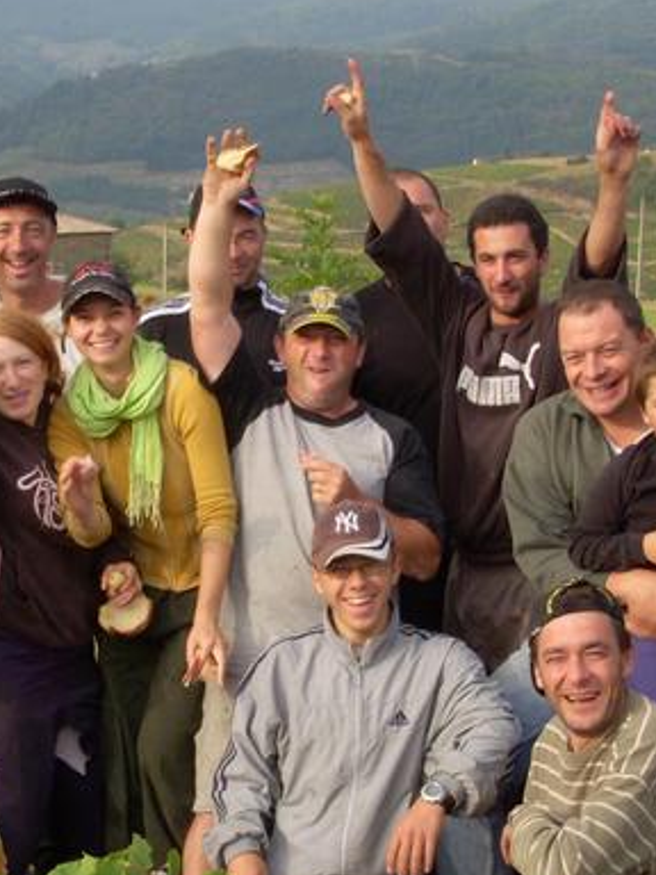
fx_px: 2476
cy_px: 490
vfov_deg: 20.0
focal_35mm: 98
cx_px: 276
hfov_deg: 15.1
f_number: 3.4
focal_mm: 7.9
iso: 100
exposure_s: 1/400
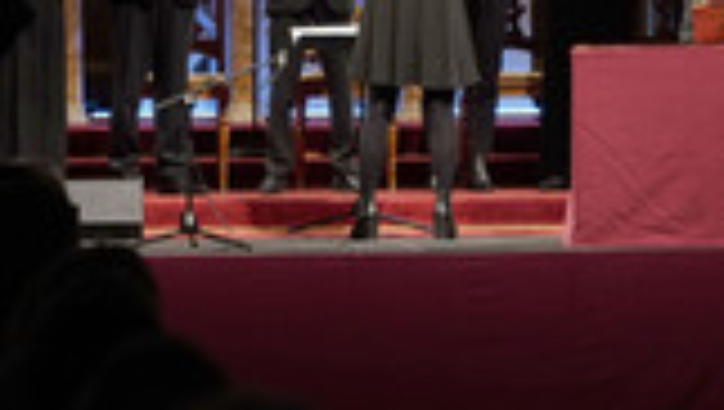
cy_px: -243
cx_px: 331
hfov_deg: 5.7
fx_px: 7265
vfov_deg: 3.2
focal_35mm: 378
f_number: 5
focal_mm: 129
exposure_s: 1/60
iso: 1600
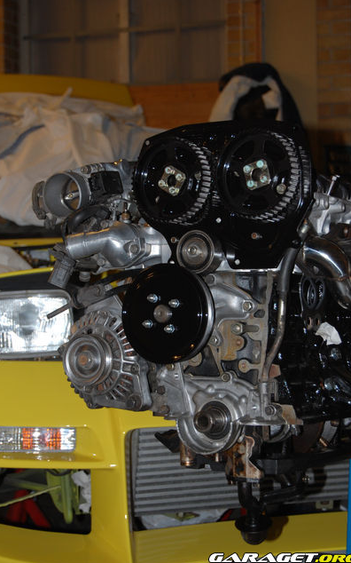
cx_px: 172
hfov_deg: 18.3
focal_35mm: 71
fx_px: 1087
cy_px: 282
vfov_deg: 29.0
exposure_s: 1/60
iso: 400
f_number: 5.3
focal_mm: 46
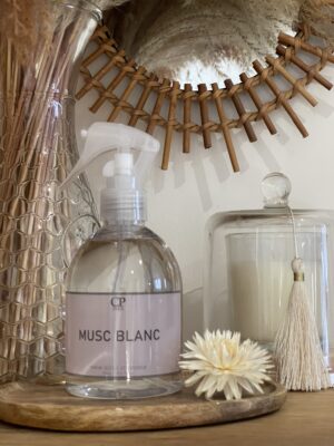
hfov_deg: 22.9
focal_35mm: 64
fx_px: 823
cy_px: 223
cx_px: 167
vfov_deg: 30.3
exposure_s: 1/50
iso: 500
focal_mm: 7.5
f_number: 2.2
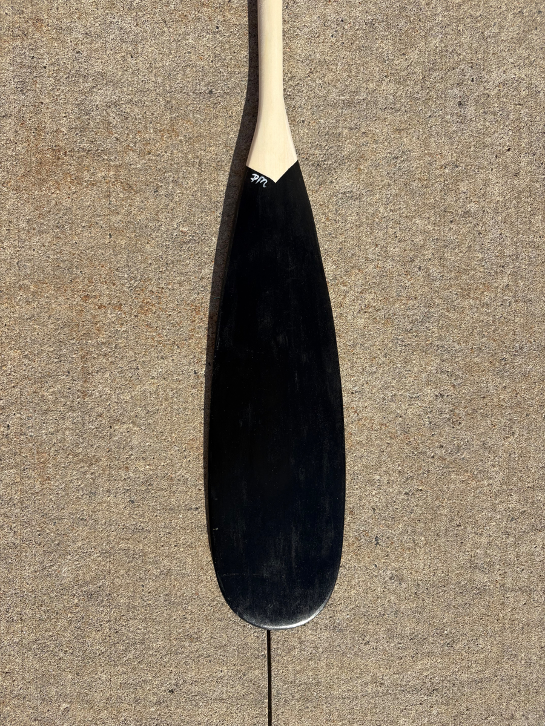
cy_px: 363
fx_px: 546
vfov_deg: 67.3
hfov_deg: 53.1
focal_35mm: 26
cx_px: 272
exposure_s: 1/2865
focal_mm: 5.96
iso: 50
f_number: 1.6
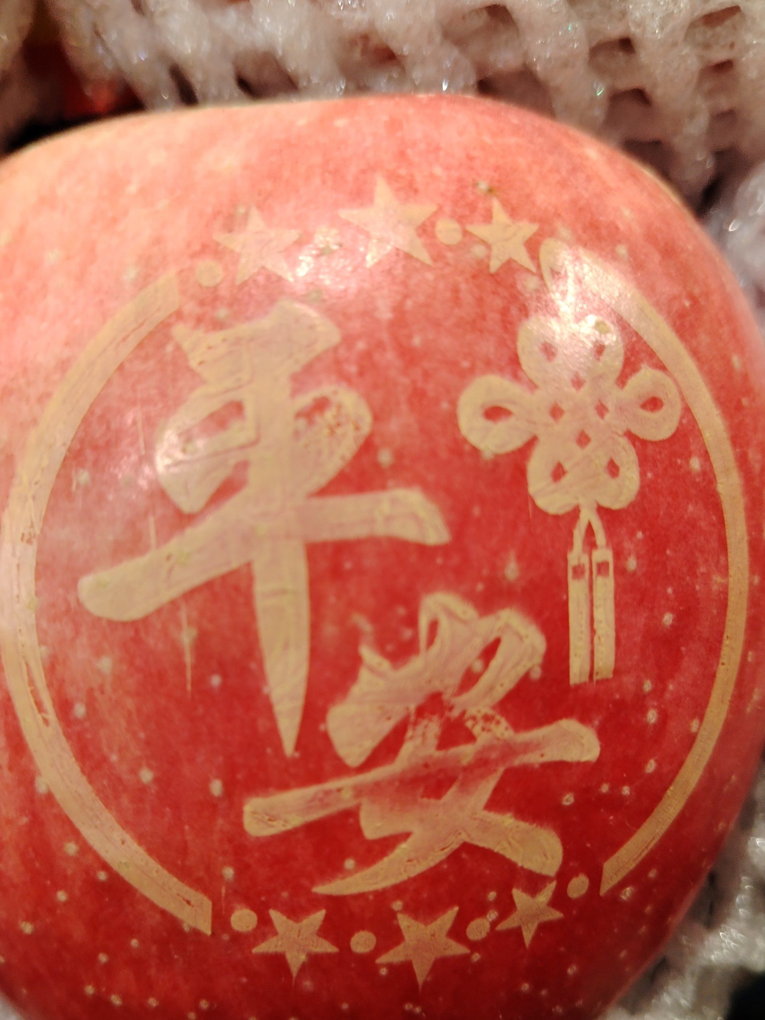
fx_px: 914
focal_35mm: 31
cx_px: 331
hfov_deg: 45.3
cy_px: 579
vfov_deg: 58.1
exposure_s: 1/100
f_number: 1.8
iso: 359
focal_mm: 4.25
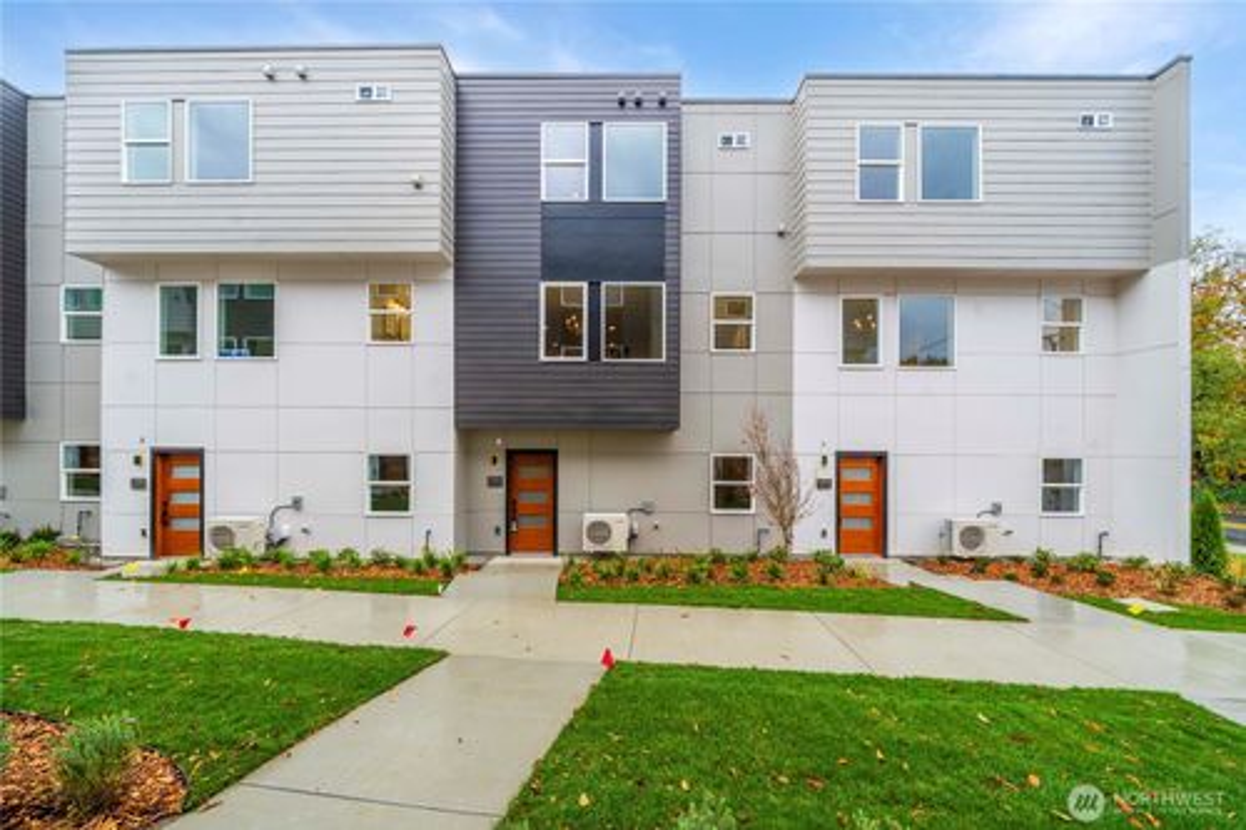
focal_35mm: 12
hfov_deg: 112.6
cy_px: 415
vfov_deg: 90.0
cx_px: 623
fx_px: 415
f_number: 8
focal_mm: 12
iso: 125
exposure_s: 1/30
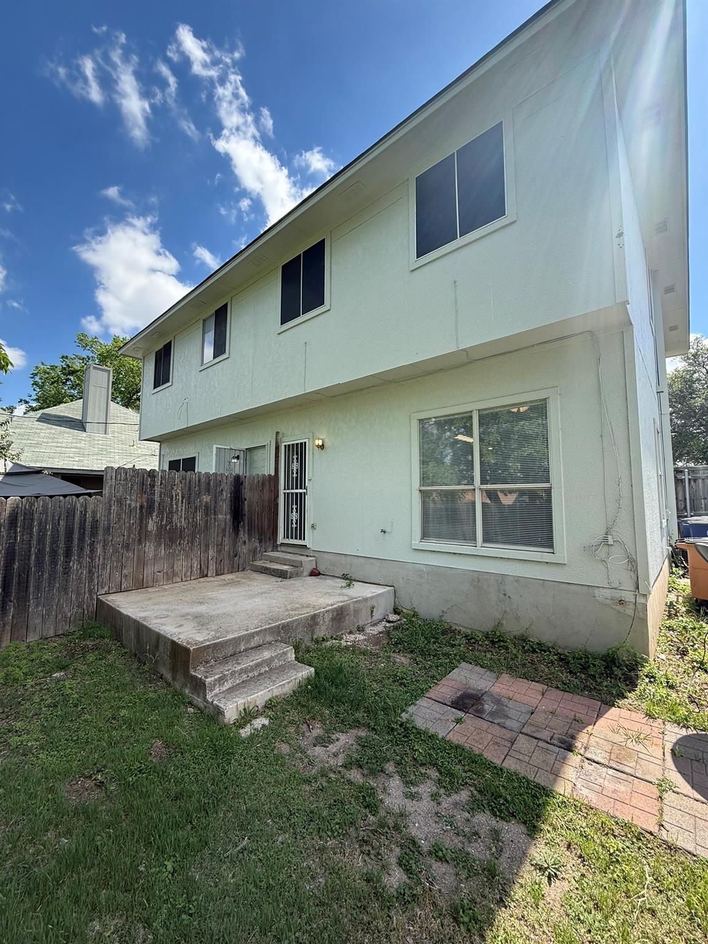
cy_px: 472
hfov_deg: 85.7
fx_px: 382
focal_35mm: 14
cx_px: 354
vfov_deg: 102.1
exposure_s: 1/734
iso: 50
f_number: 2.2
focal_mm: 2.22
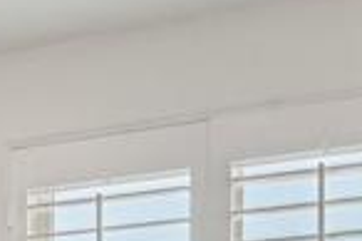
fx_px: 984
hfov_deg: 20.5
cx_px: 47
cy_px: 494
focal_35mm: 98
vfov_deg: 12.2
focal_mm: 14
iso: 400
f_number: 8
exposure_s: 1/80
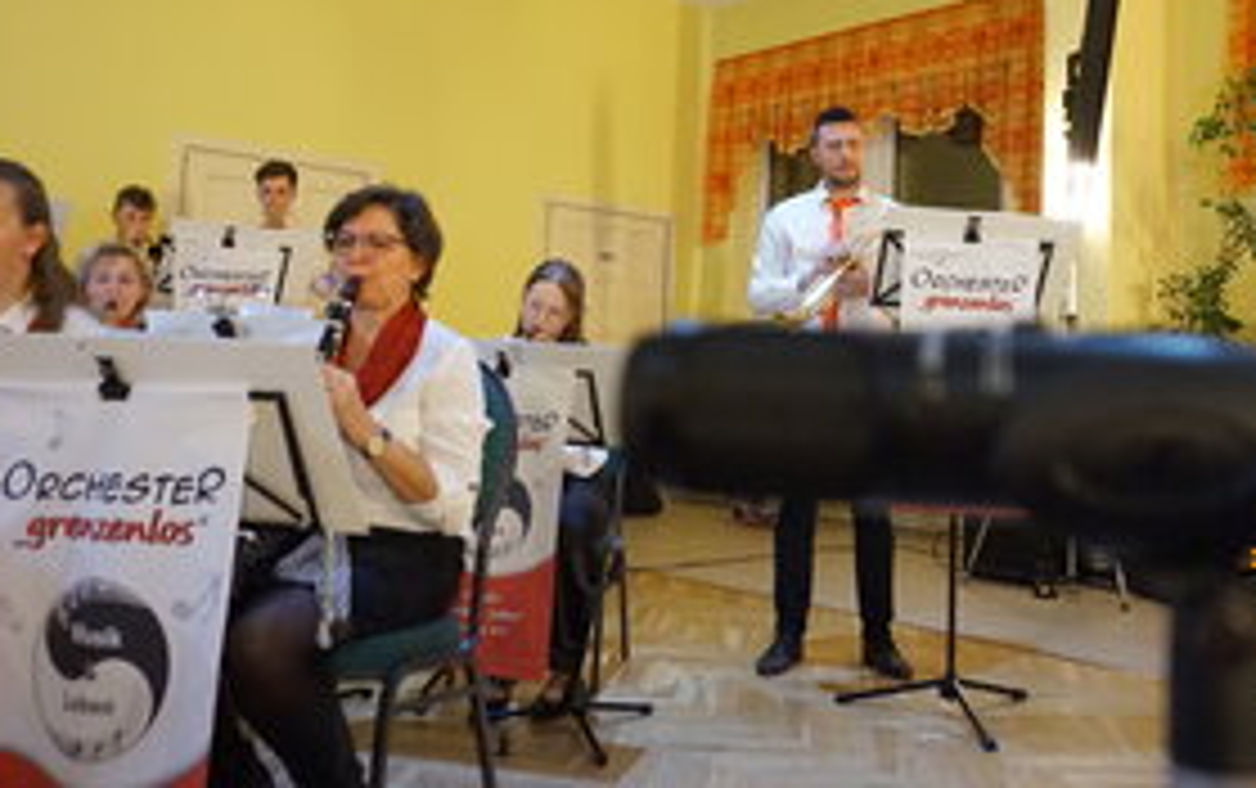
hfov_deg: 54.7
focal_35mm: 35
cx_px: 783
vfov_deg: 36.0
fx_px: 1199
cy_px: 270
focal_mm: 16
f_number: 3.5
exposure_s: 1/60
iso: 3200
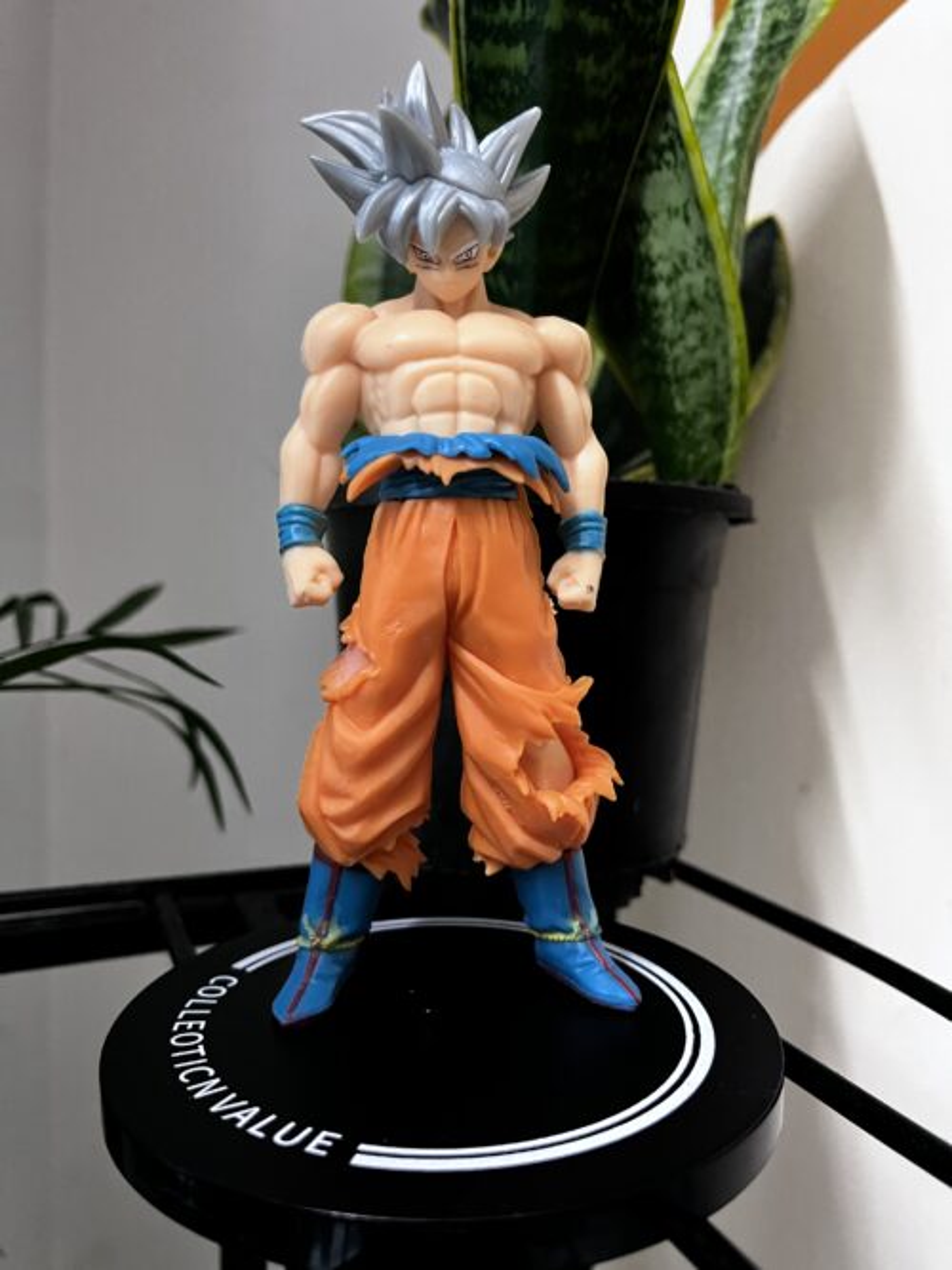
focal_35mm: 26
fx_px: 954
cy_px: 635
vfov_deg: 67.3
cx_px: 476
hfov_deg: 53.0
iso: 500
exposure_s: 1/33
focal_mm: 5.1
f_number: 1.6
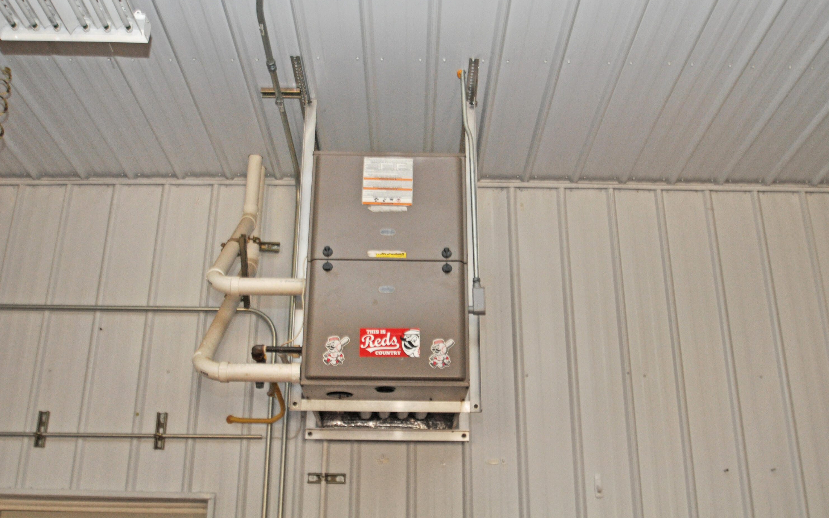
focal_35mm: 37
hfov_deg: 52.7
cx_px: 415
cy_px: 257
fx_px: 836
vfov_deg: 34.4
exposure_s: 1/60
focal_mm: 24
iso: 800
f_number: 4.5
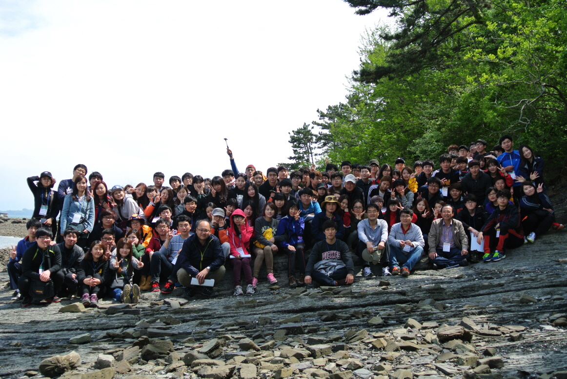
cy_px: 190
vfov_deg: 33.5
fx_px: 631
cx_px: 284
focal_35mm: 40
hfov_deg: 48.4
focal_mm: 15.1
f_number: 4.5
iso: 100
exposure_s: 1/640
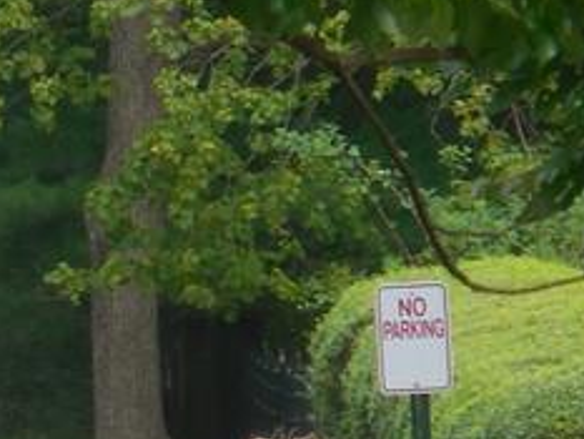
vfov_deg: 1.1
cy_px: 108
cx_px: -451
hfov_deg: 1.5
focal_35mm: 1320
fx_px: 22281
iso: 125
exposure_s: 1/125
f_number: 6.3
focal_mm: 54
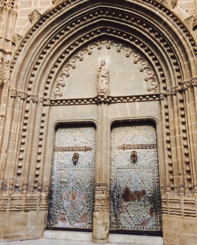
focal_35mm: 31
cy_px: 126
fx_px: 226
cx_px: 100
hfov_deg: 47.2
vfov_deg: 57.1
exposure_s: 1/500
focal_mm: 4.15
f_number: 2.2
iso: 32
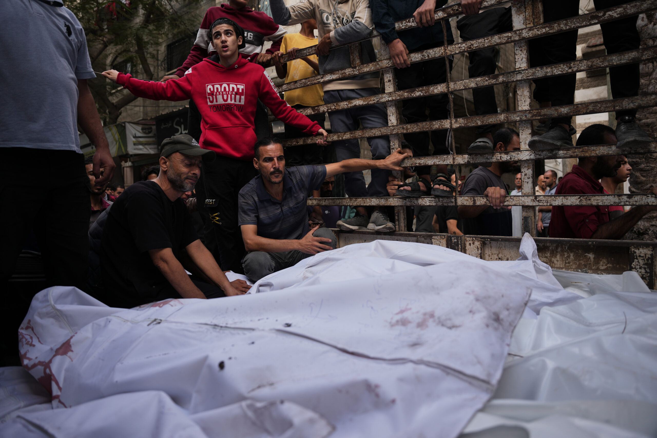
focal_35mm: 24
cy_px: 219
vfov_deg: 53.1
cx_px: 328
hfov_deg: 73.7
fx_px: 438
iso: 100
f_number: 2.8
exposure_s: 1/800
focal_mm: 24
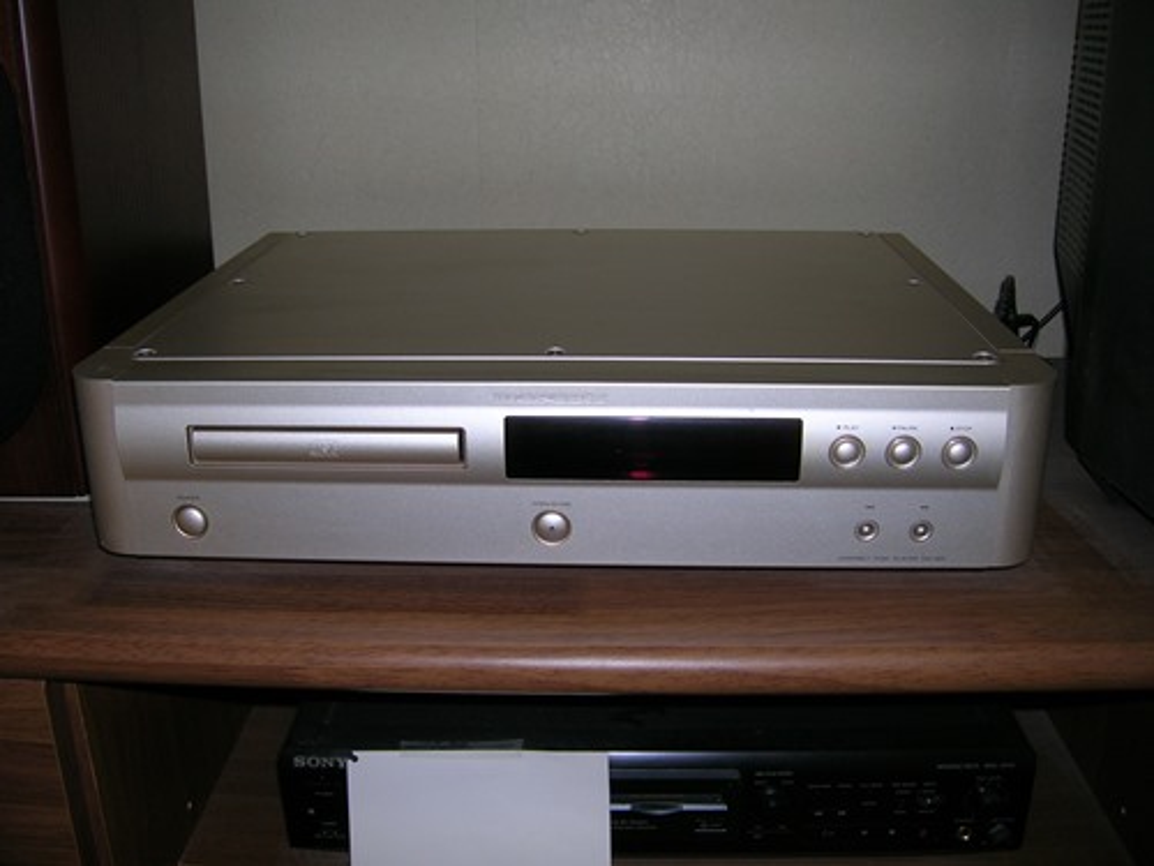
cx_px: 577
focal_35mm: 34
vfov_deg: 41.8
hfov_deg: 54.0
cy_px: 433
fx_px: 1133
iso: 50
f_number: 2.9
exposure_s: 1/60.1
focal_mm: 5.7
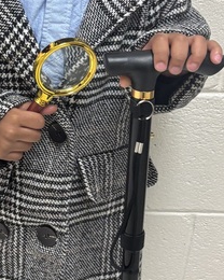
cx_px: -76
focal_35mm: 100
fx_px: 829
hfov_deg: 14.7
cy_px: 76
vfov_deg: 19.1
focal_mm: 5.96
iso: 160
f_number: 1.6
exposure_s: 1/60
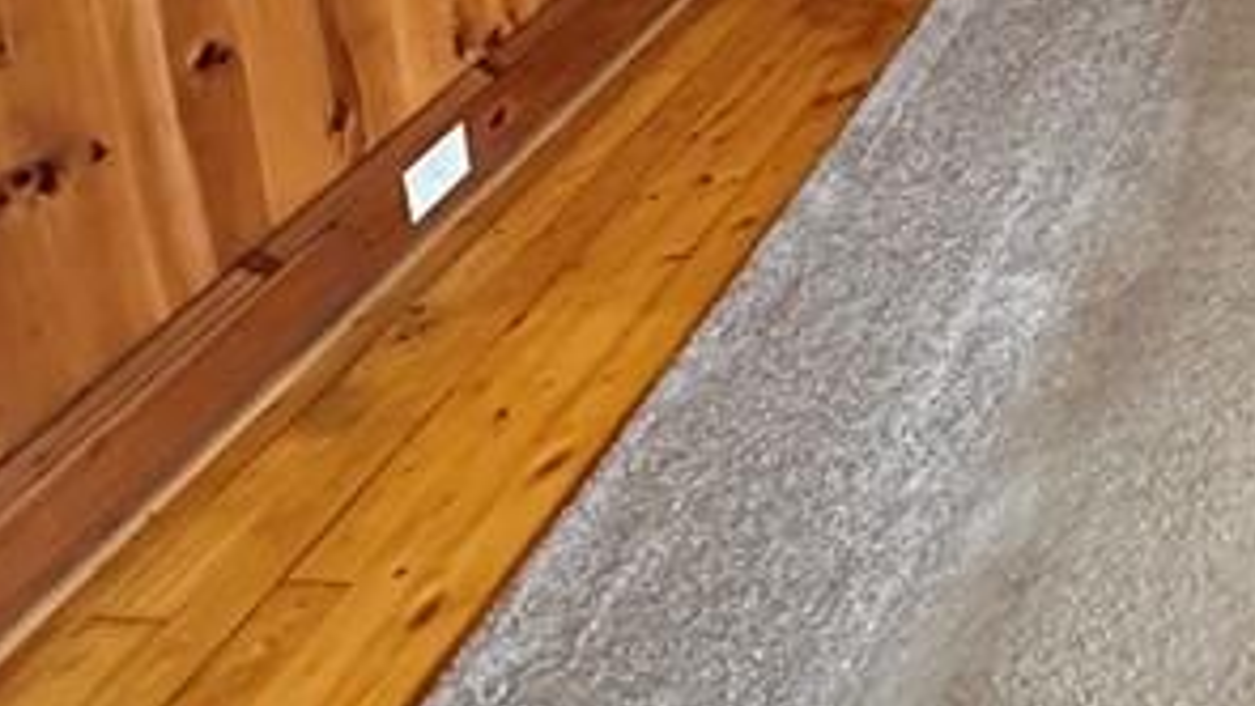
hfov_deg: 30.9
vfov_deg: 18.1
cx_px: 1617
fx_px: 1764
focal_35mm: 53
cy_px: -549
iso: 640
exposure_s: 1/60
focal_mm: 2.22
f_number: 2.2
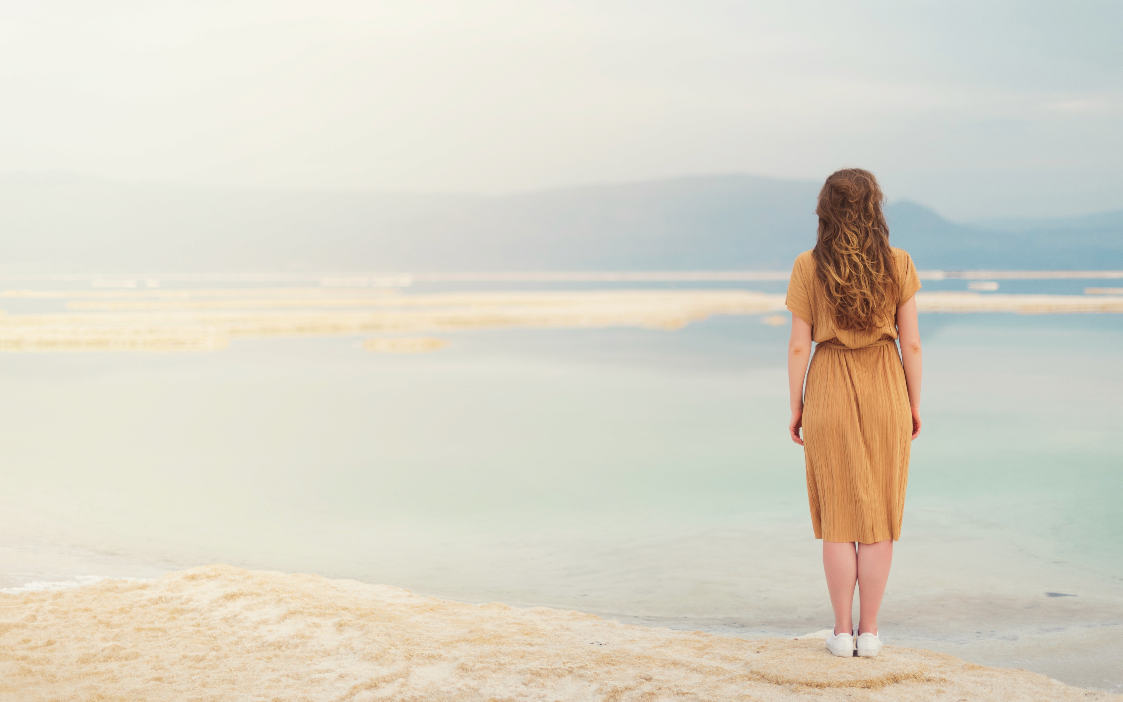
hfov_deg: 39.6
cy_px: 335
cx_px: 562
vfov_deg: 25.3
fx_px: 1561
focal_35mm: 51
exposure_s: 1/3200
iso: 100
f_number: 1.4
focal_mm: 50
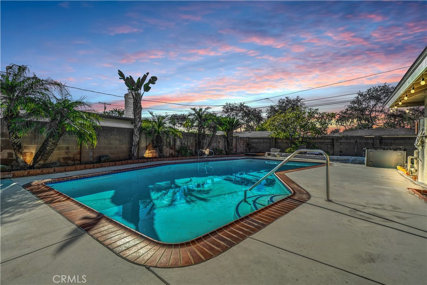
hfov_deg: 100.4
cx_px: 214
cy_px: 142
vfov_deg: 77.3
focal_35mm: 15
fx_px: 178
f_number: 9
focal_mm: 10
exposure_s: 1/640
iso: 400
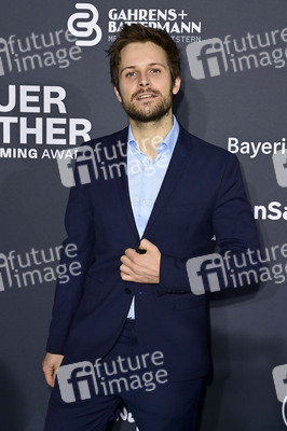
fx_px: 838
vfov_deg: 28.9
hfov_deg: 19.4
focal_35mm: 70
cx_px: 144
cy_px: 216
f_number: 5.6
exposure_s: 1/250
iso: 1000
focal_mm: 70
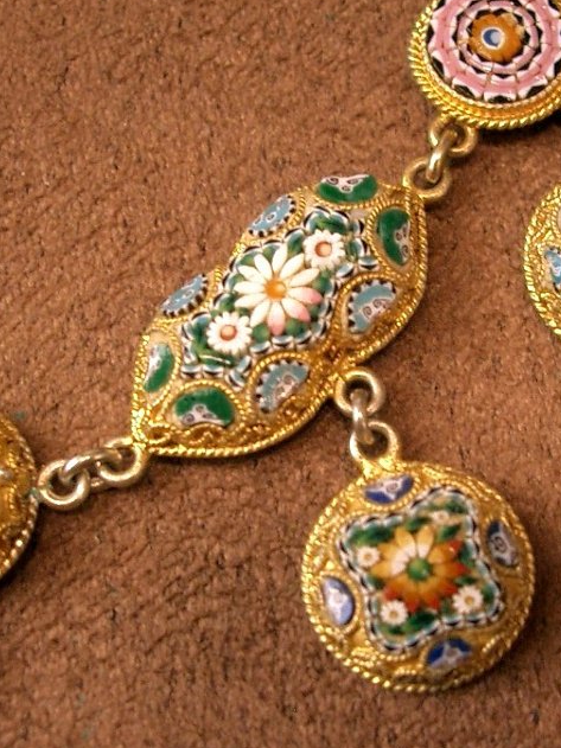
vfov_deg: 25.0
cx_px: 399
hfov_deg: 18.8
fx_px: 1686
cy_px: 413
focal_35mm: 78
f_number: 2.8
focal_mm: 6.8
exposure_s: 1/60
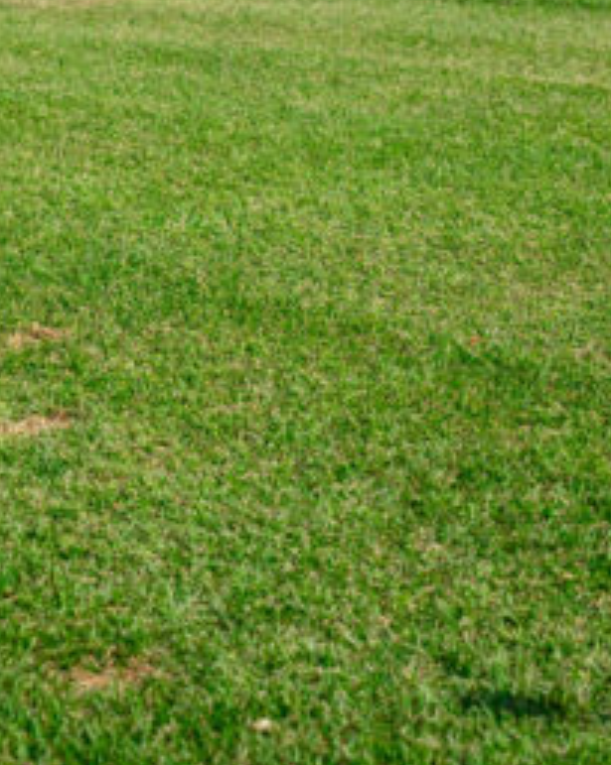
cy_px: -595
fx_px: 2966
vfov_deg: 13.3
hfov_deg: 11.7
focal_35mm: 131
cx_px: 82
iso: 320
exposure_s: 1/3200
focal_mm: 35
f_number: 5.6
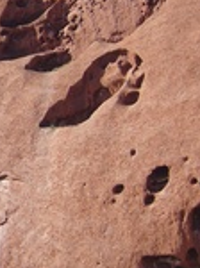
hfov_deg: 13.5
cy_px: 79
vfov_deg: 19.0
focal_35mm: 103
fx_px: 796
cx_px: -93
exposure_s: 1/200
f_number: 5.6
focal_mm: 5.8
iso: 80
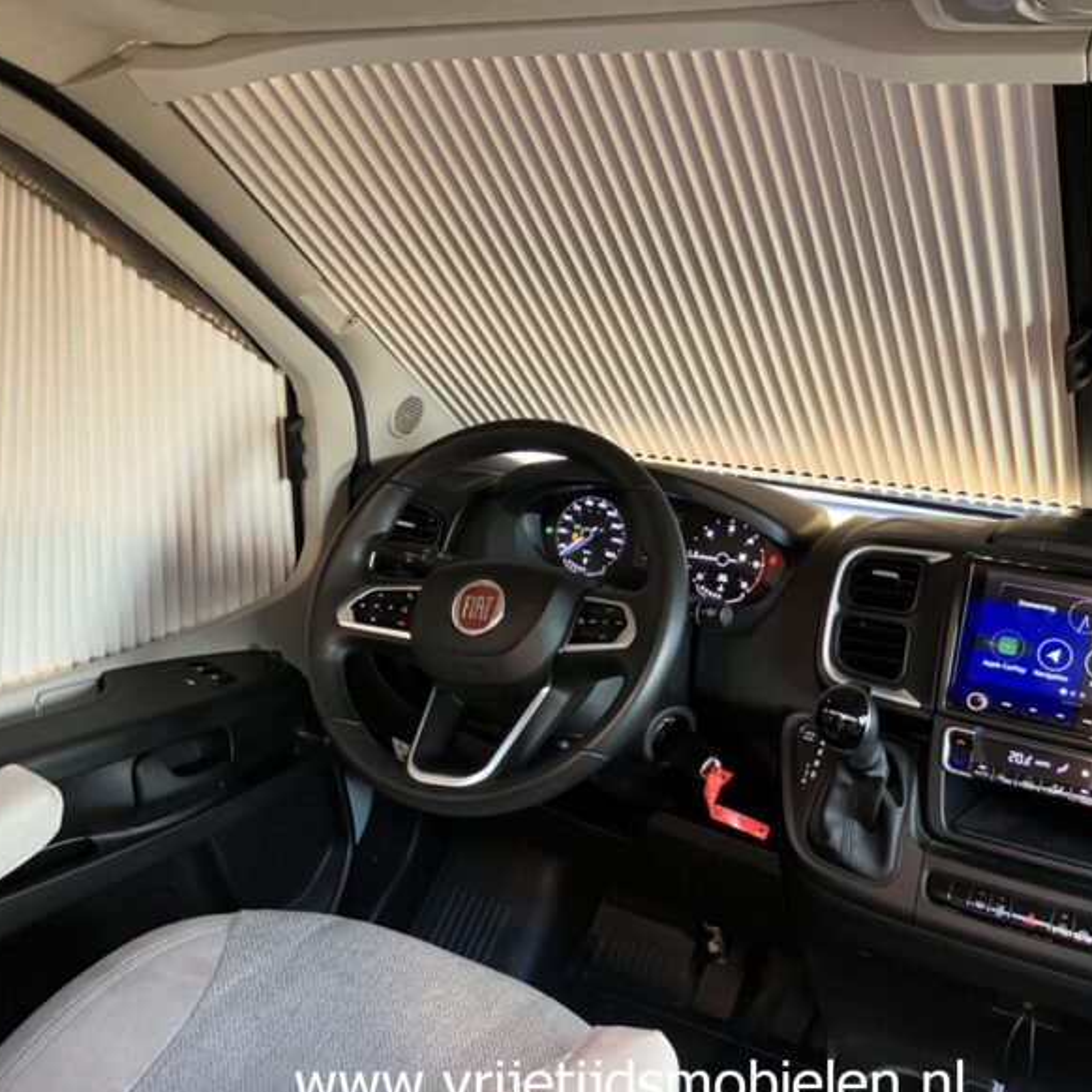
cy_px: 559
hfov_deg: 48.3
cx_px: 632
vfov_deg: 48.4
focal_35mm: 34
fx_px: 1213
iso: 400
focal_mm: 3.99
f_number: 1.8
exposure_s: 1/40
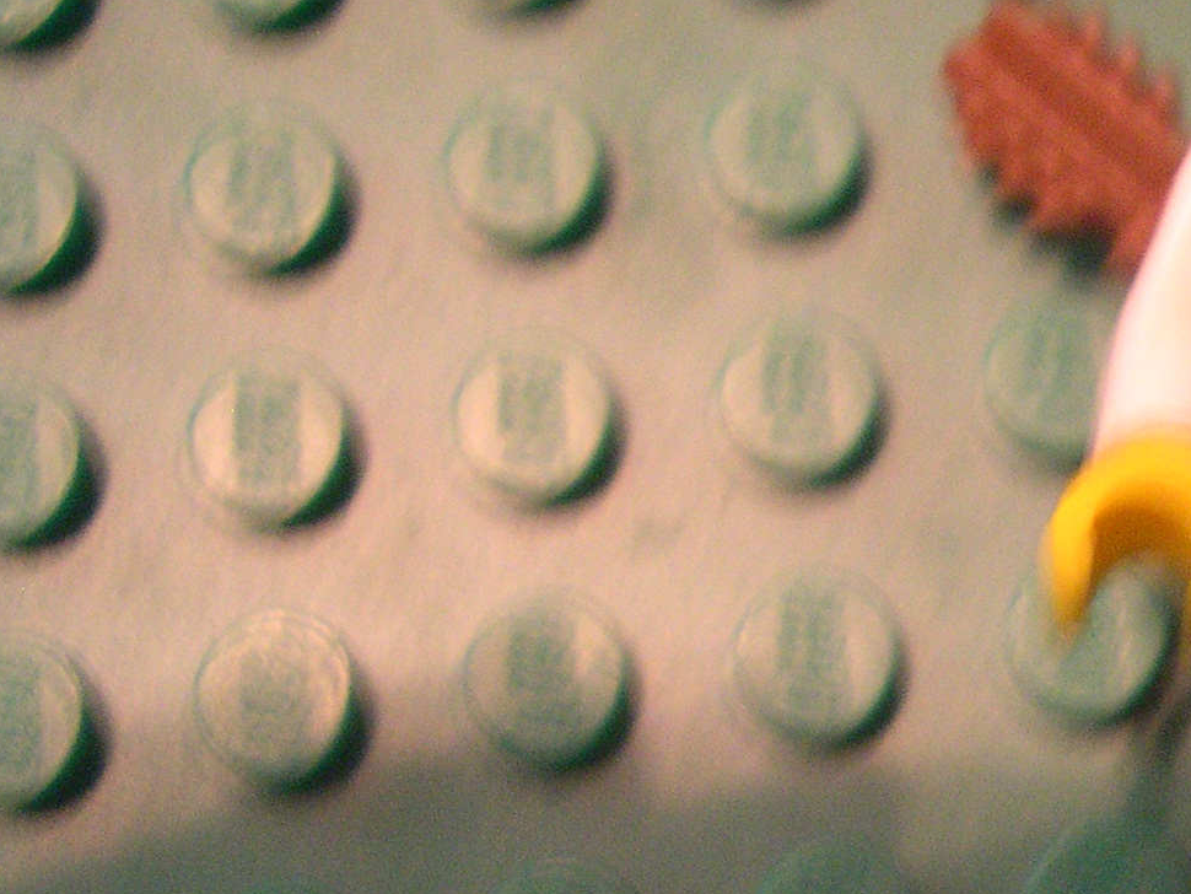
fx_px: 3063
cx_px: 1303
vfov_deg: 16.6
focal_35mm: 89
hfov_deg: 21.0
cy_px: 581
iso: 400
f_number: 2.8
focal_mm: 8
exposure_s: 1/4.1
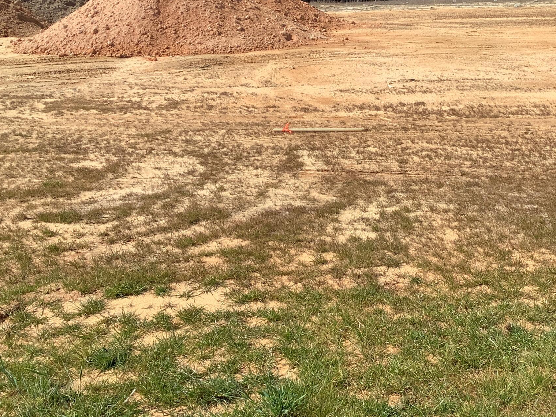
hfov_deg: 34.5
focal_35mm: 55
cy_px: 152
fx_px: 883
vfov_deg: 26.5
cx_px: 381
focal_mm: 3.3
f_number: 2.4
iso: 25
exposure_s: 1/1181
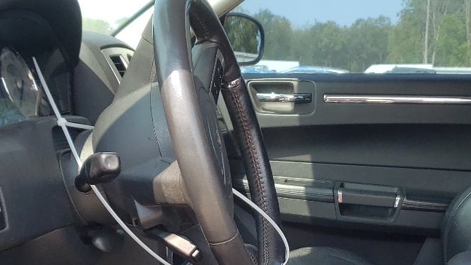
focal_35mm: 70
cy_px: 277
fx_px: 874
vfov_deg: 16.8
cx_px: 289
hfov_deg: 30.1
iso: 50
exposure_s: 1/526
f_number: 1.5
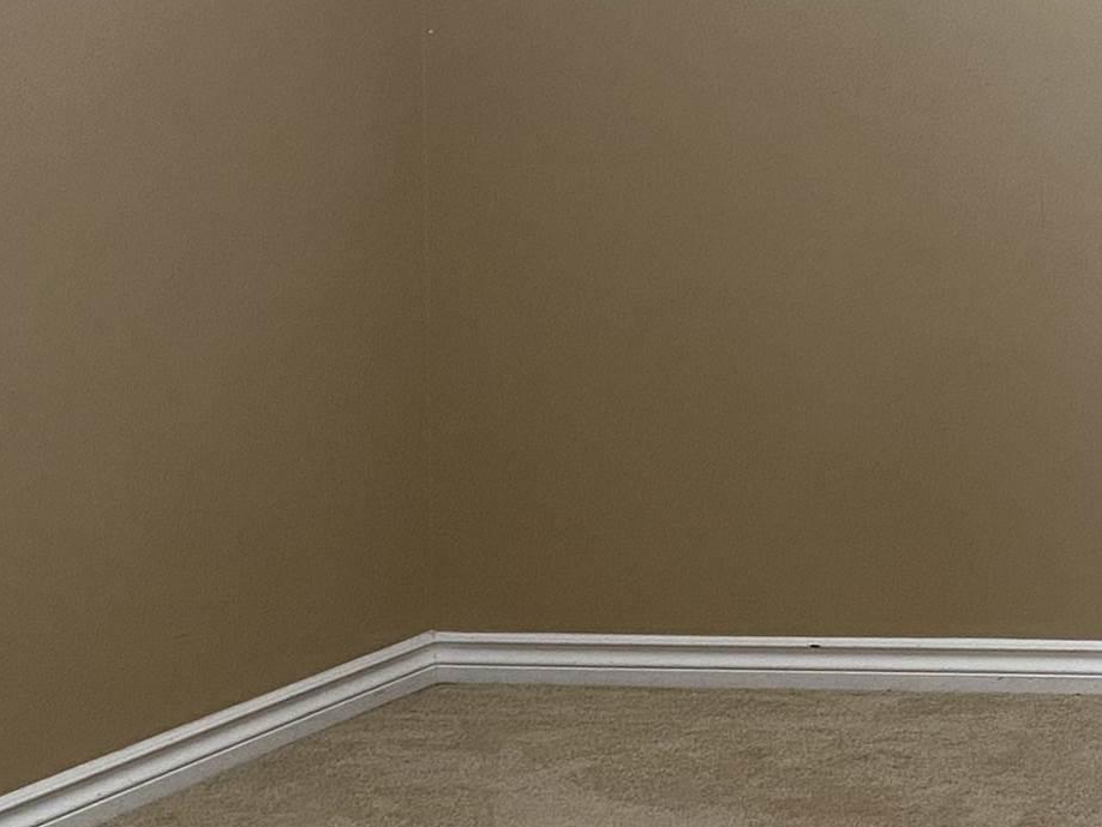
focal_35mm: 87
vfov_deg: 16.6
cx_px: 1170
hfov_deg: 21.5
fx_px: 2770
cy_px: 10
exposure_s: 1/60
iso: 250
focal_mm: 4.25
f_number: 1.8
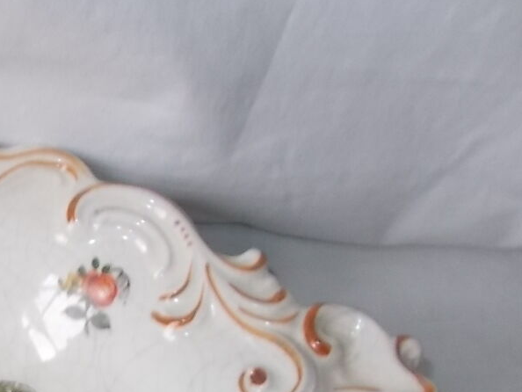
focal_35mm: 70
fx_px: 1056
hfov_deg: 24.7
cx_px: -131
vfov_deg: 19.7
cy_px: 480
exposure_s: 1/25
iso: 200
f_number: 3.2
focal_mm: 4.6
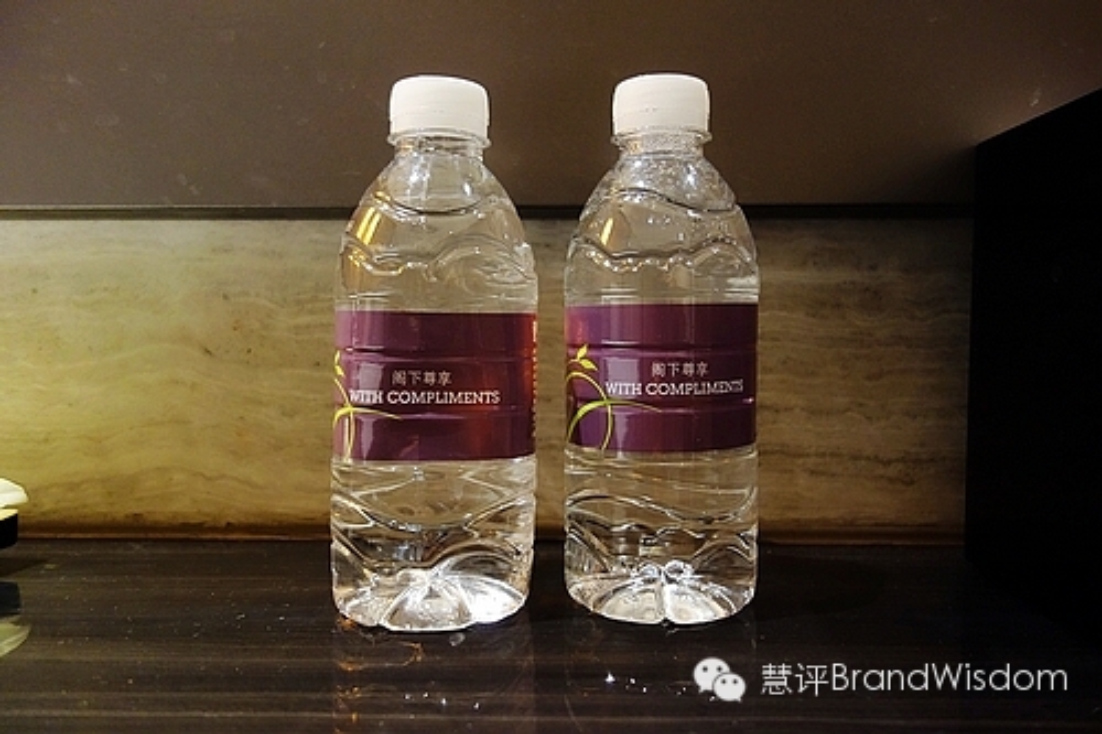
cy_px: 367
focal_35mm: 28
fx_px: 857
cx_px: 551
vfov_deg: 46.4
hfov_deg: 65.5
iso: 800
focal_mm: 10.4
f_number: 1.8
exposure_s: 1/25
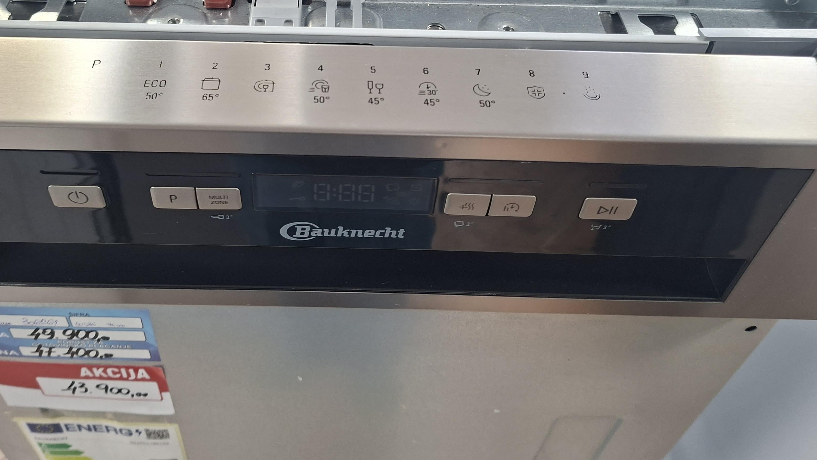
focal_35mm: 32
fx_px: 693
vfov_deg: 35.2
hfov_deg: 60.7
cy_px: 75
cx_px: 340
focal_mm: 5.54
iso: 250
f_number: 1.8
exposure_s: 1/50
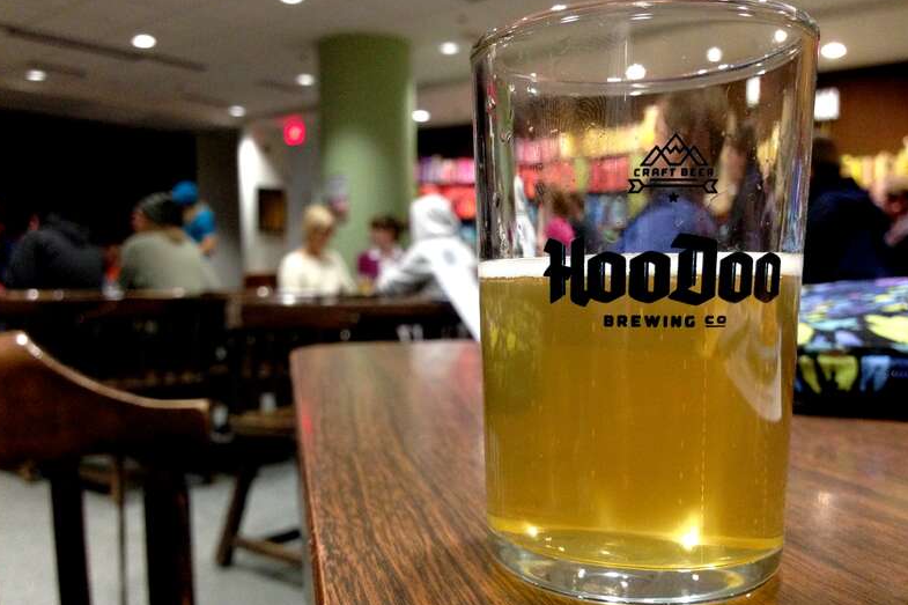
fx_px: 883
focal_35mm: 35
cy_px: 337
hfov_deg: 54.4
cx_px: 450
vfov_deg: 37.8
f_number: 2.4
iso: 400
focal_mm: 4.12
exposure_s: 1/20
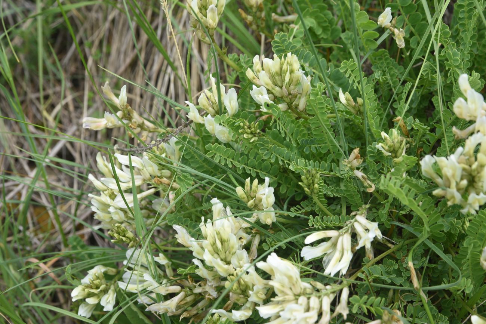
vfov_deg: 19.5
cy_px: 162
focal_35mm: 70
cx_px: 243
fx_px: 945
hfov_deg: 28.8
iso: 200
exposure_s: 1/125
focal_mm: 70
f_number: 11
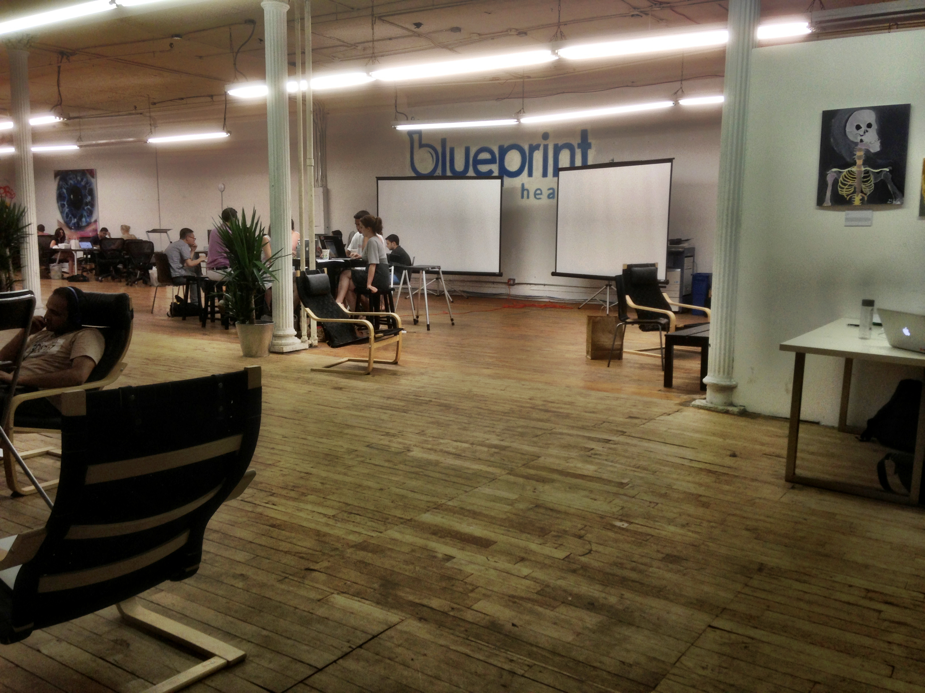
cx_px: 462
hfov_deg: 55.4
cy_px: 346
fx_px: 882
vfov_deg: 42.9
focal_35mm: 33
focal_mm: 4.13
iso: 50
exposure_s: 1/40
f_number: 2.4
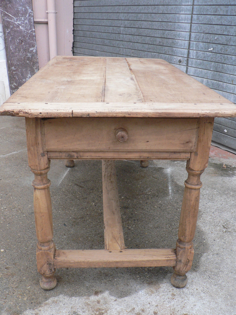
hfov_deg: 39.7
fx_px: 327
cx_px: 118
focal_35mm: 36
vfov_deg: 51.4
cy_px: 158
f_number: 2.8
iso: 200
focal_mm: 6
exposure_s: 1/30
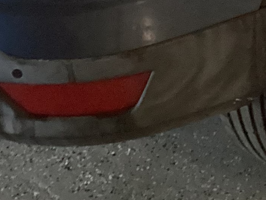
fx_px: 1099
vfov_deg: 9.4
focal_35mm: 143
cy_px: -250
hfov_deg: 13.8
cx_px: 178
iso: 500
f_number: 2.4
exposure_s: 1/30
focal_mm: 3.3
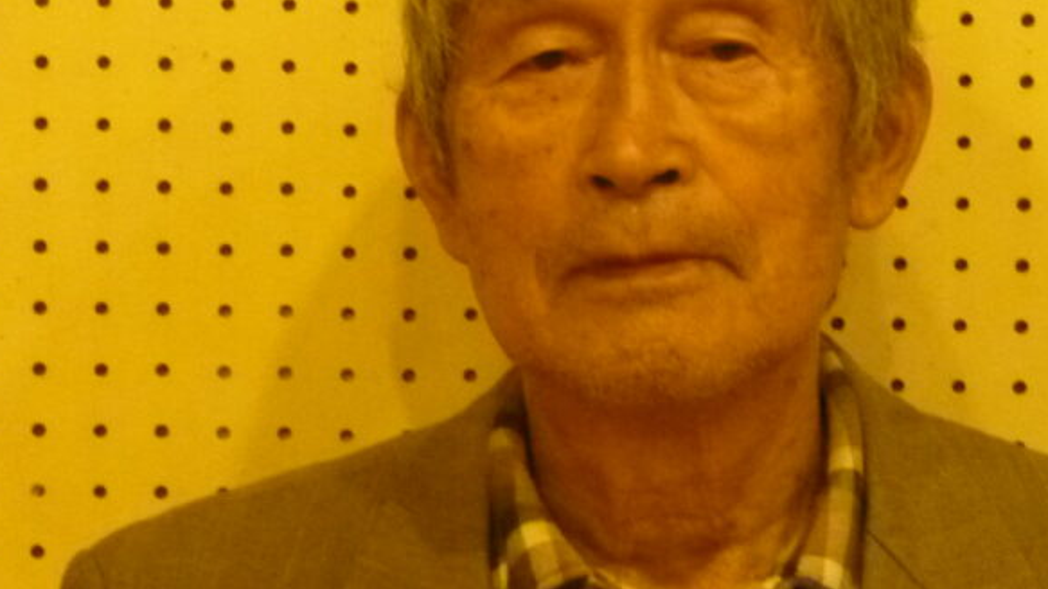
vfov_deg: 6.0
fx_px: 5586
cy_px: 316
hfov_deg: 10.7
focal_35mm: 201
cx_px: 694
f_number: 5.7
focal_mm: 18.6
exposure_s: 1/25
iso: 800
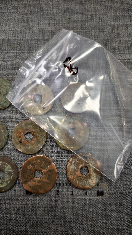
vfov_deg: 71.9
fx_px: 162
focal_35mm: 26
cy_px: 122
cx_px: 65
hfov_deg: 44.4
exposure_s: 1/50
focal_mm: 5.6
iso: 308
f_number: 1.57
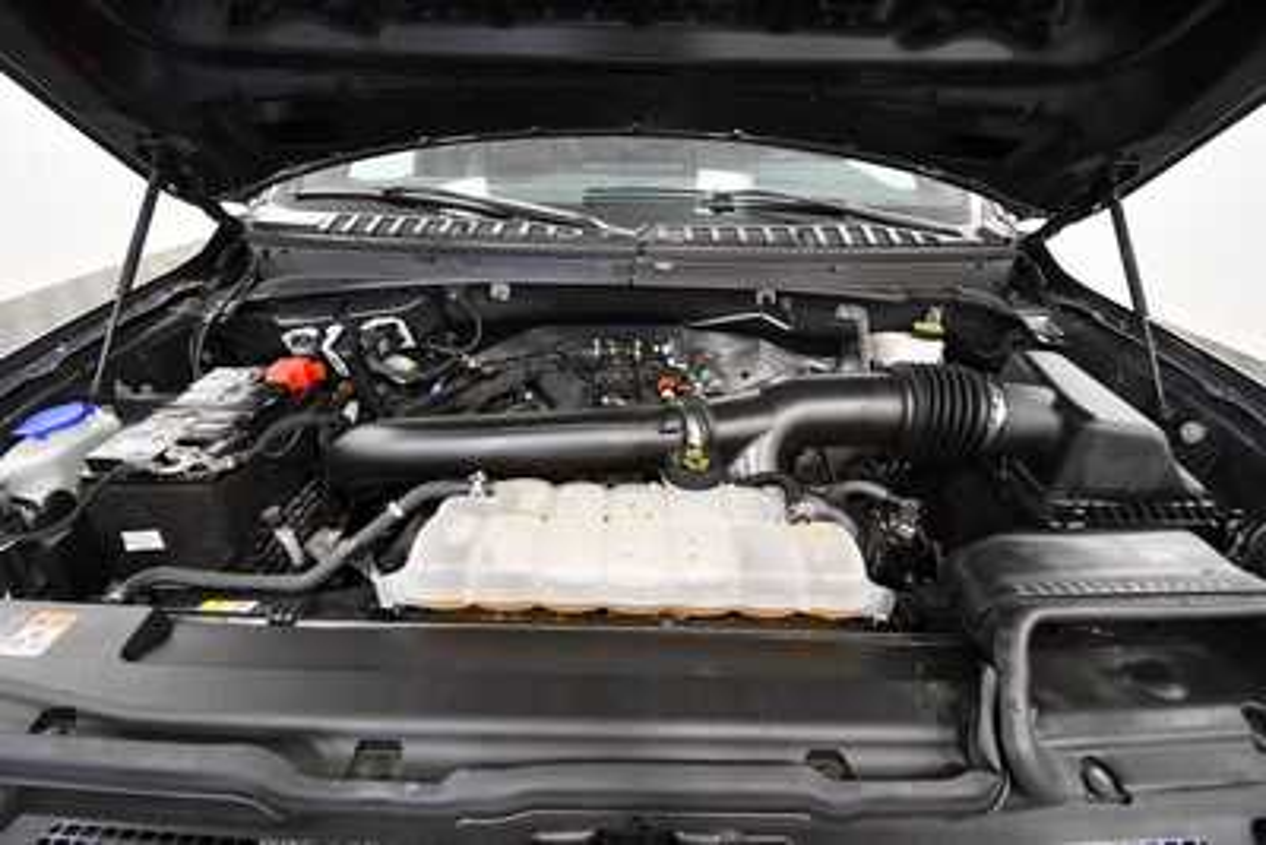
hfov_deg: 100.4
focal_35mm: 15
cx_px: 633
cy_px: 422
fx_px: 528
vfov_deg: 77.4
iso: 1800
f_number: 4.5
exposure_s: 1/125
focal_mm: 10
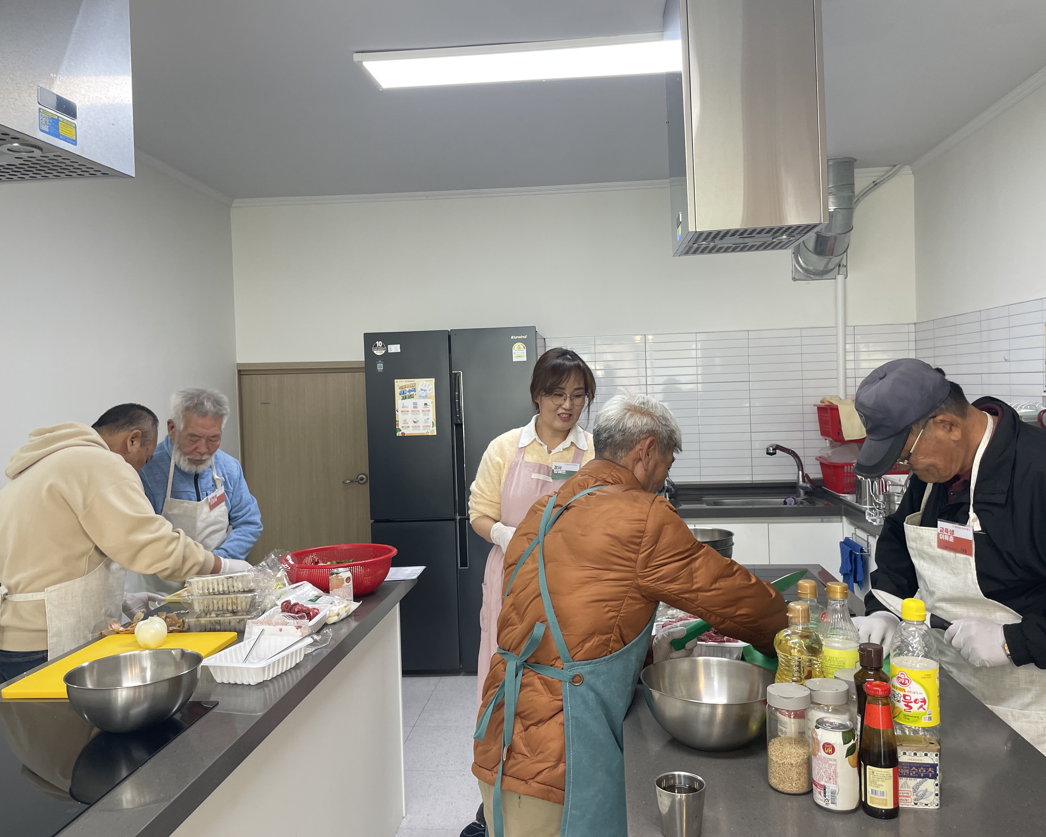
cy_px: 424
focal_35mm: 28
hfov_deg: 62.2
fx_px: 867
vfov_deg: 51.5
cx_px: 535
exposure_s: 1/60
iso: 64
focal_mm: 4.2
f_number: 1.6
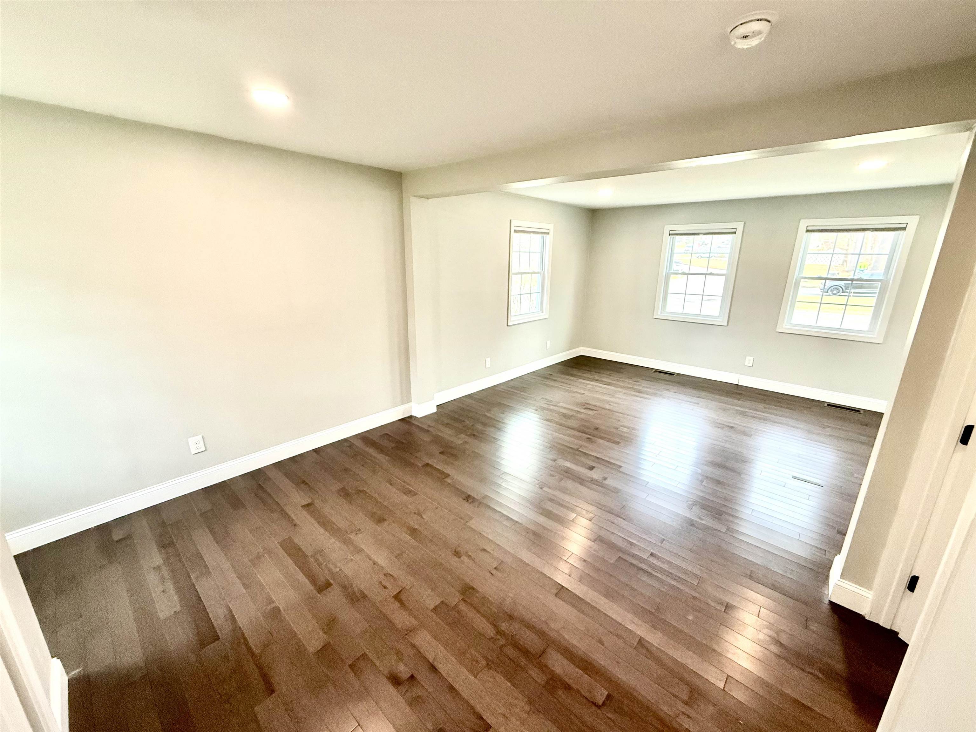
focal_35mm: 14
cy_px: 366
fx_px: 395
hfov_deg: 102.1
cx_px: 488
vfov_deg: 85.7
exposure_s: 1/120
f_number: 2.2
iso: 320
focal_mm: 2.22
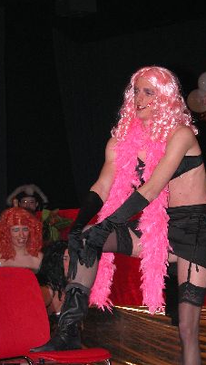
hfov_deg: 10.3
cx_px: 148
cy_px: 244
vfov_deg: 18.1
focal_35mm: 118
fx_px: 1145
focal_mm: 19.9
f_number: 3.4
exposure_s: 1/125
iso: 200
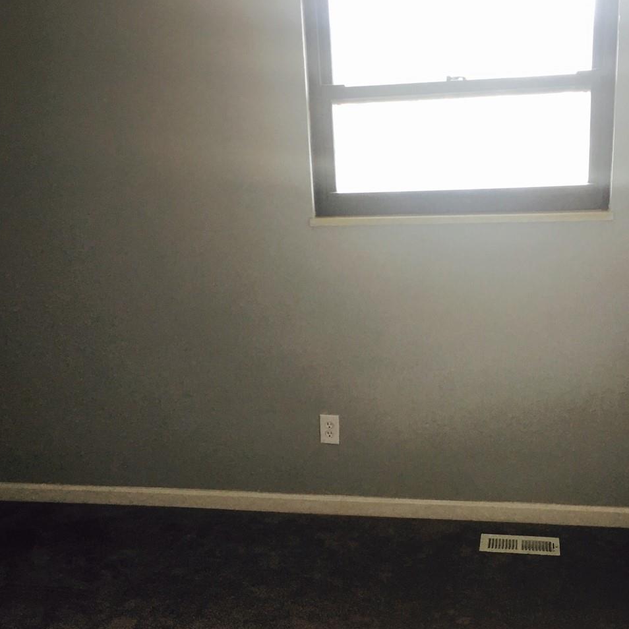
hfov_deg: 39.1
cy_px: 382
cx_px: 359
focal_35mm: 43
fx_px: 884
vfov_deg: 39.0
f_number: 2.2
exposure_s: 1/15
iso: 32
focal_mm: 4.15
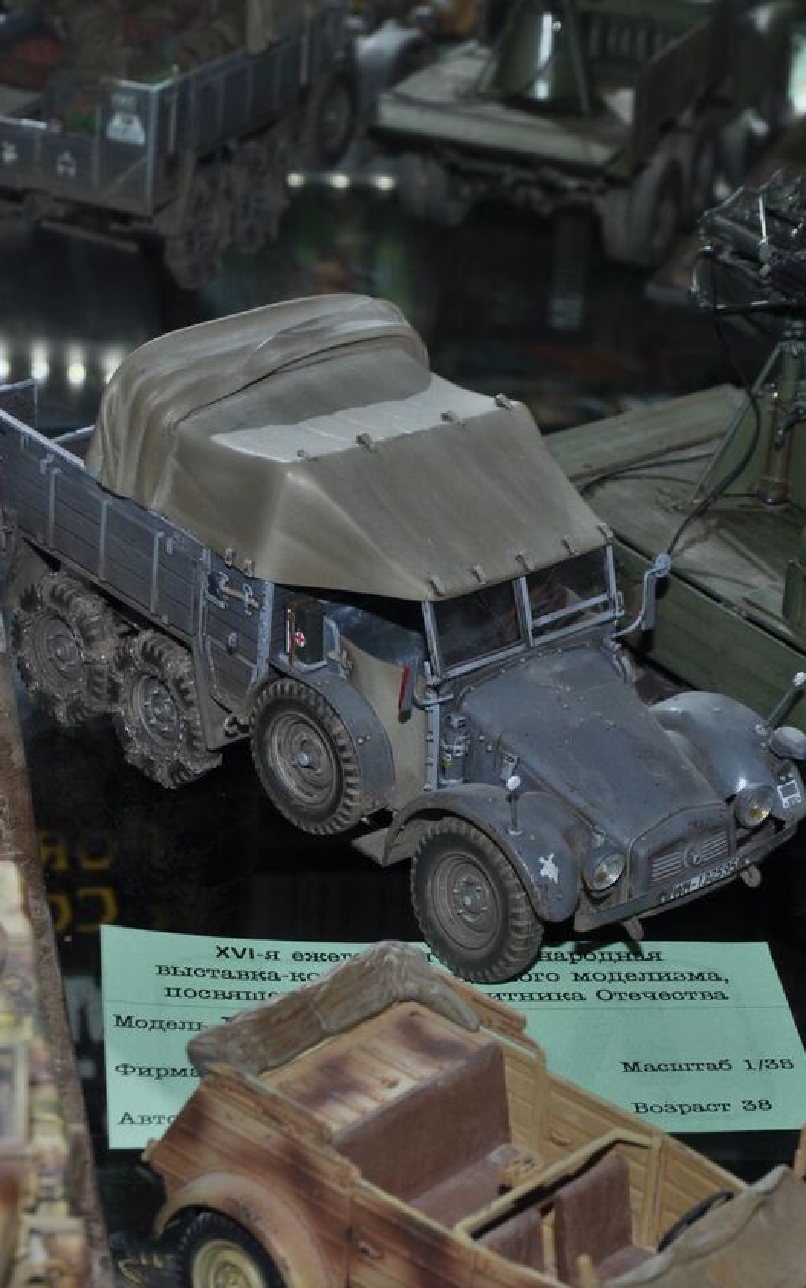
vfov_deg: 18.0
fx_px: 4073
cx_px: 379
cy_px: 647
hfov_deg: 11.3
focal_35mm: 116
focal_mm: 50
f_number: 11
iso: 200
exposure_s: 1/200
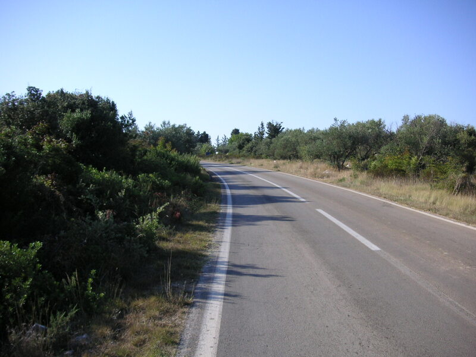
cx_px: 238
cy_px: 178
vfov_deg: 38.7
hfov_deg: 50.1
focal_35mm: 37
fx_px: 509
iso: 50
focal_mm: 6.1
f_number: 6.7
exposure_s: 1/180
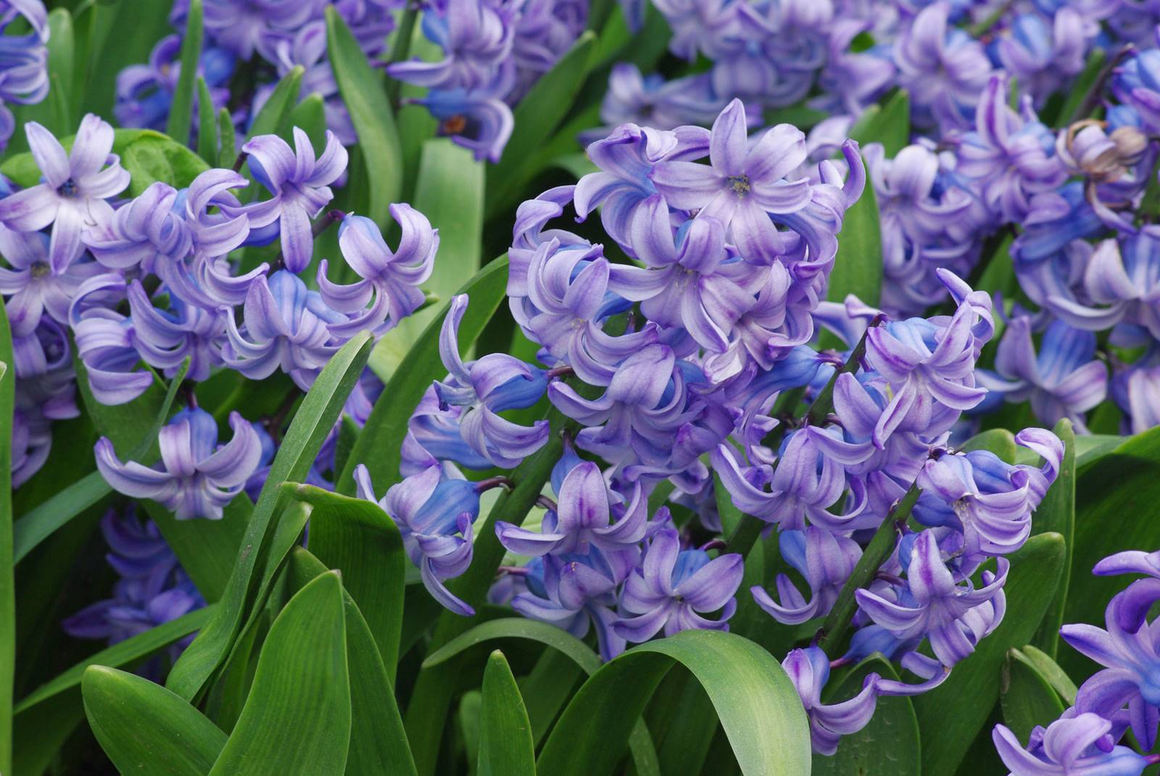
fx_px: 3387
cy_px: 388
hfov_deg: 19.4
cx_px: 580
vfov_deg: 13.1
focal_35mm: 105
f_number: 10
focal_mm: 70
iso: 200
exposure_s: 1/100
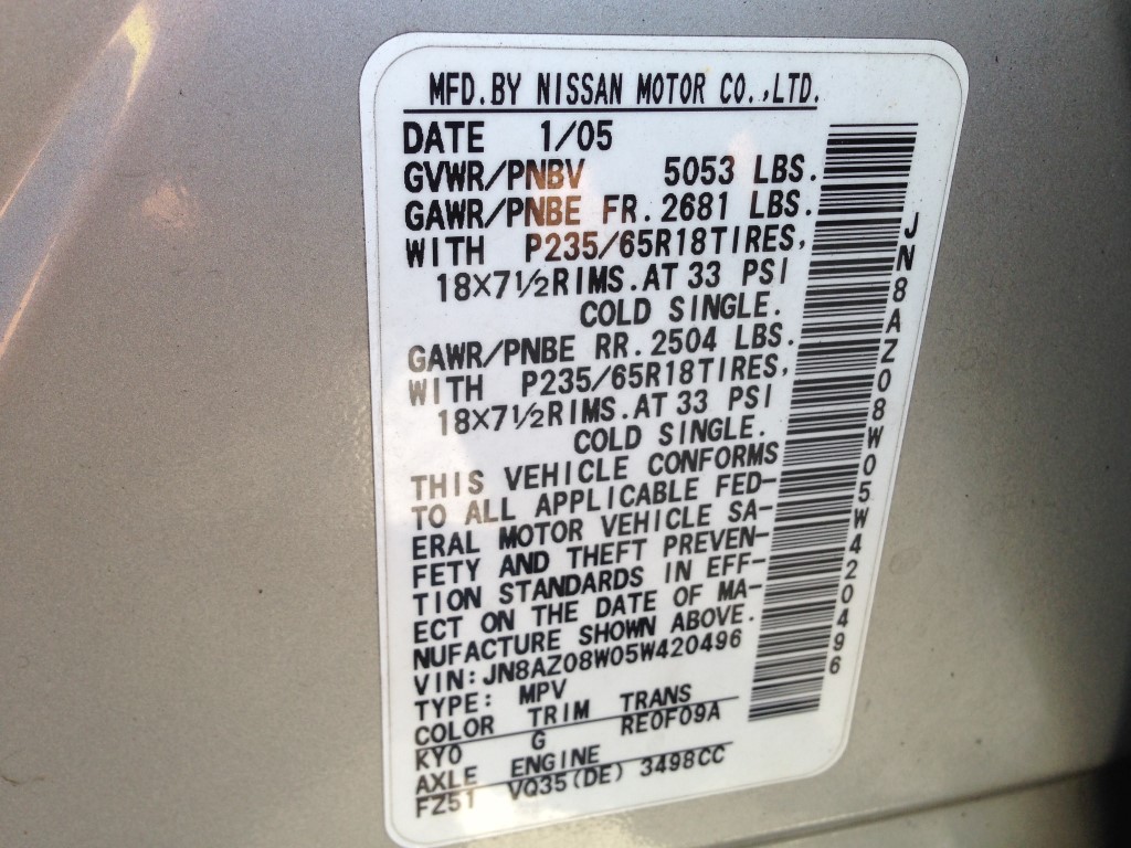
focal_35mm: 33
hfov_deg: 55.4
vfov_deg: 42.9
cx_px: 566
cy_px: 424
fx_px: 1078
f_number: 2.4
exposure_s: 1/214
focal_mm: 4.12
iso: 50
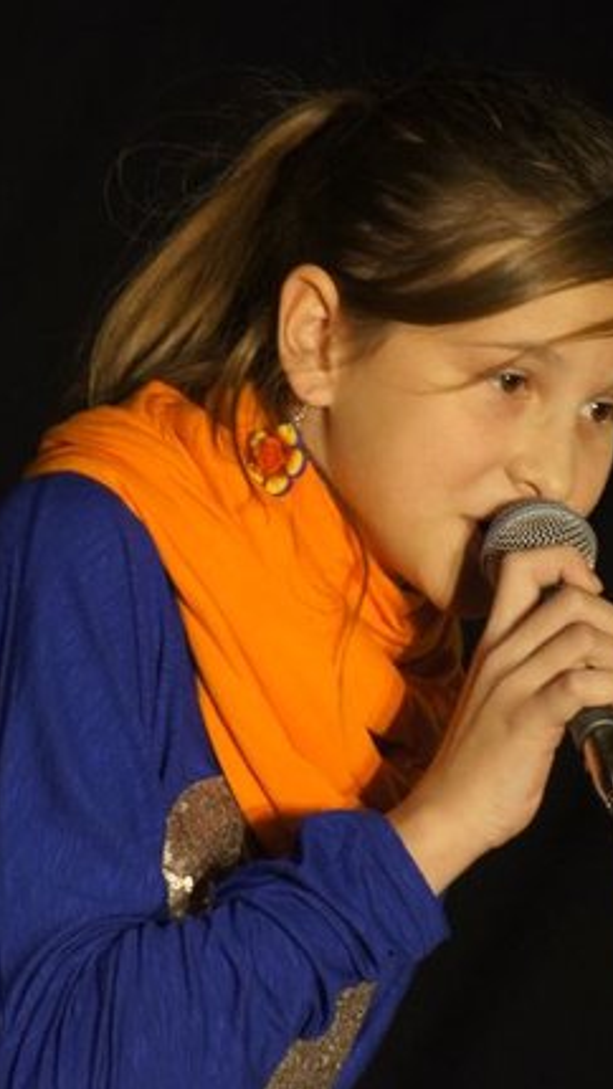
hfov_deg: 2.6
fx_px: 13720
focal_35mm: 475
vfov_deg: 4.5
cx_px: 456
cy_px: 544
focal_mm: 200
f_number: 5.6
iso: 1600
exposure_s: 1/80
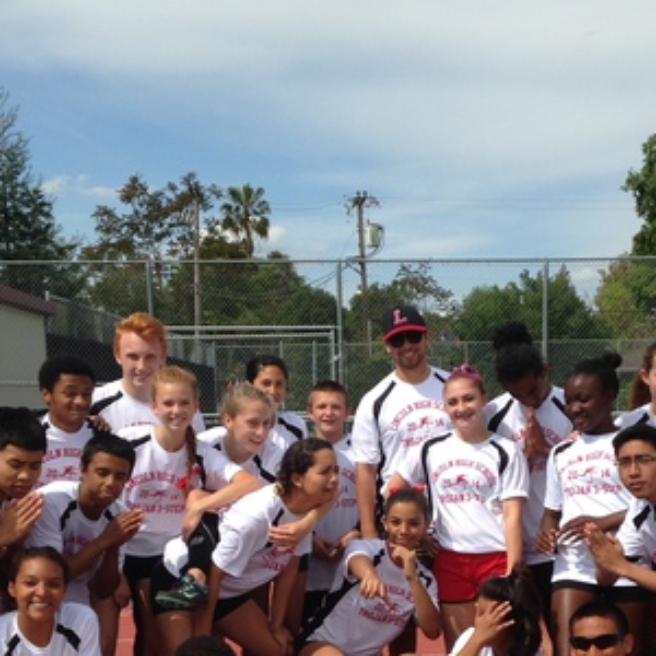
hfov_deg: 24.6
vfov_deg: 24.1
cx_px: 385
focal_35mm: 70
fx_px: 1501
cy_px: 558
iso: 50
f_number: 2.4
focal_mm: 4.12
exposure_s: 1/2008
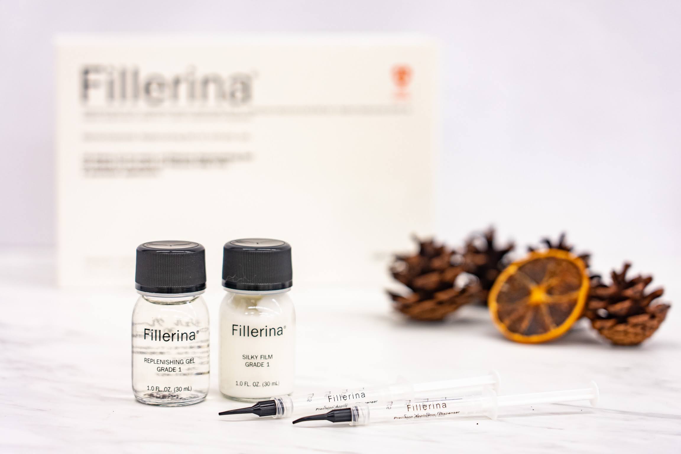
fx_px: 1986
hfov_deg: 19.5
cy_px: 227
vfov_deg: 13.0
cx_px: 340
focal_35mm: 105
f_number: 4
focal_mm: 105
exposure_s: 1/80
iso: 320
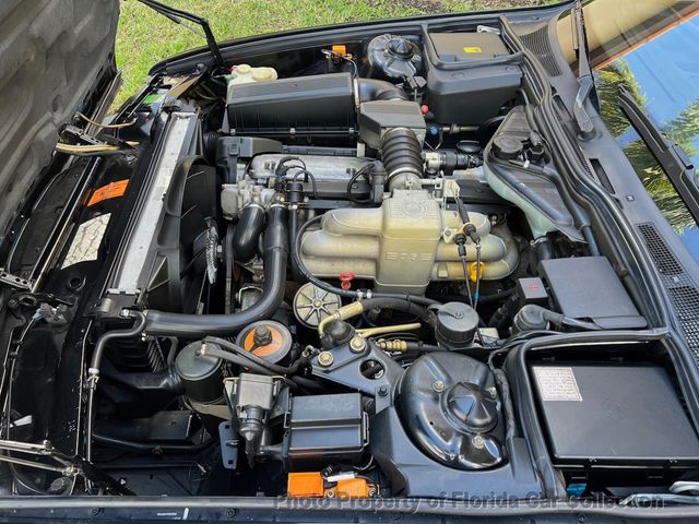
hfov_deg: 67.3
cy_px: 262
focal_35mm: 26
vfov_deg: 53.1
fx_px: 525
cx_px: 350
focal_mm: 5.7
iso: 64
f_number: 1.5
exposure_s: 1/121
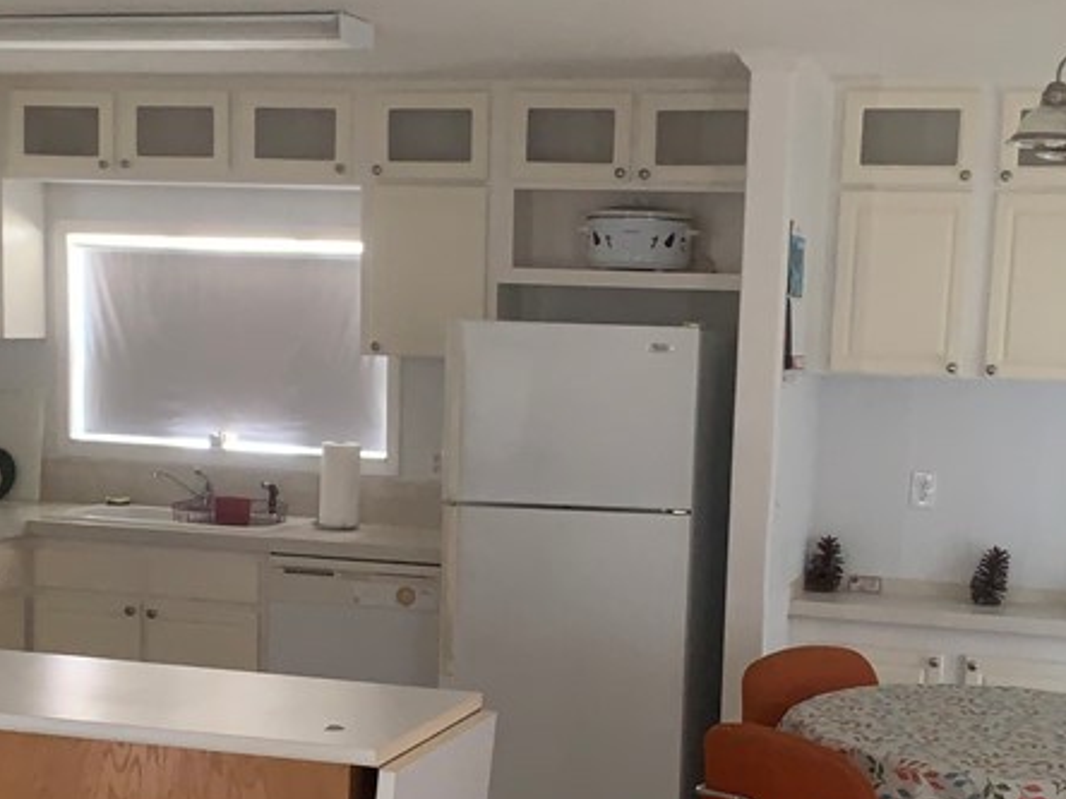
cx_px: 591
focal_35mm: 60
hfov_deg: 32.2
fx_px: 1848
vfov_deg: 24.2
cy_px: 600
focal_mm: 4.25
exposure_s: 1/60
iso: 250
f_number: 1.8
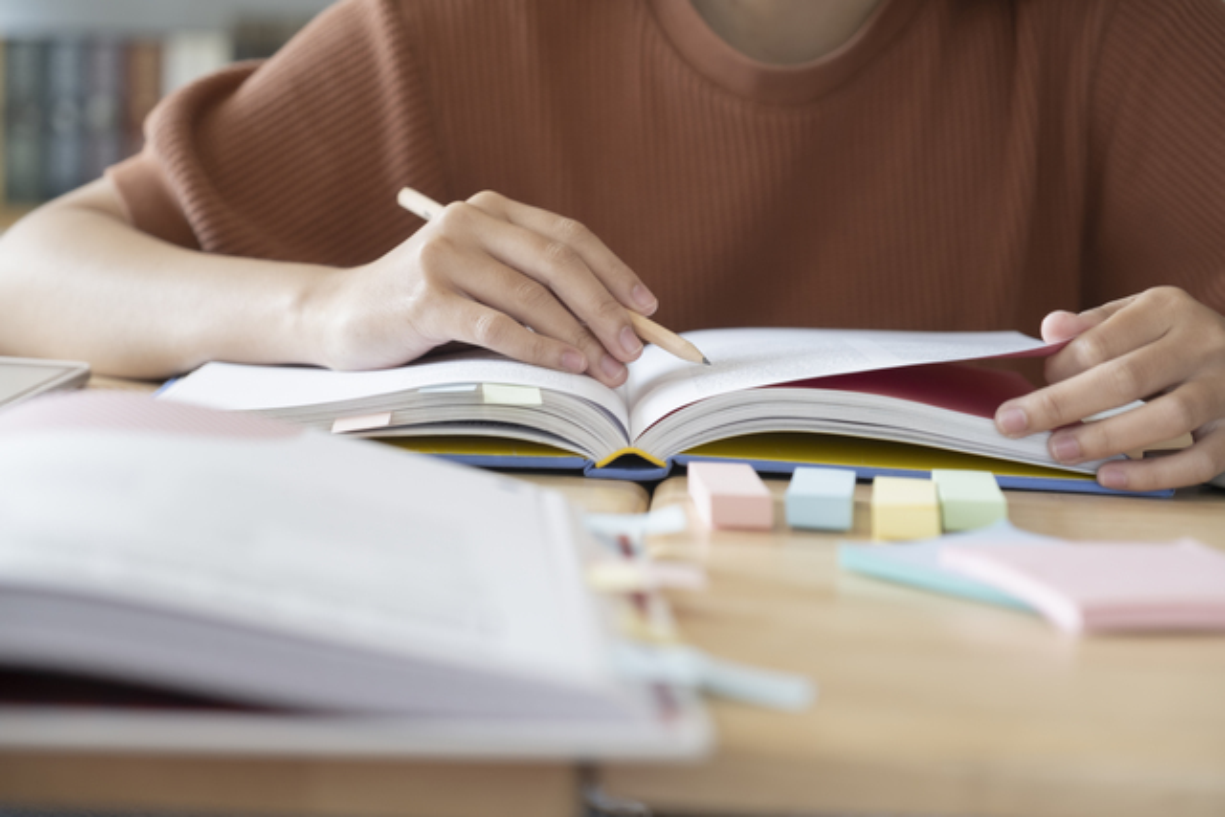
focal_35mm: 80
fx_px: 2723
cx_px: 612
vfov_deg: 17.1
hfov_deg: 25.4
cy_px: 408
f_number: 2.8
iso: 320
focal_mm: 53.3
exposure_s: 1/100
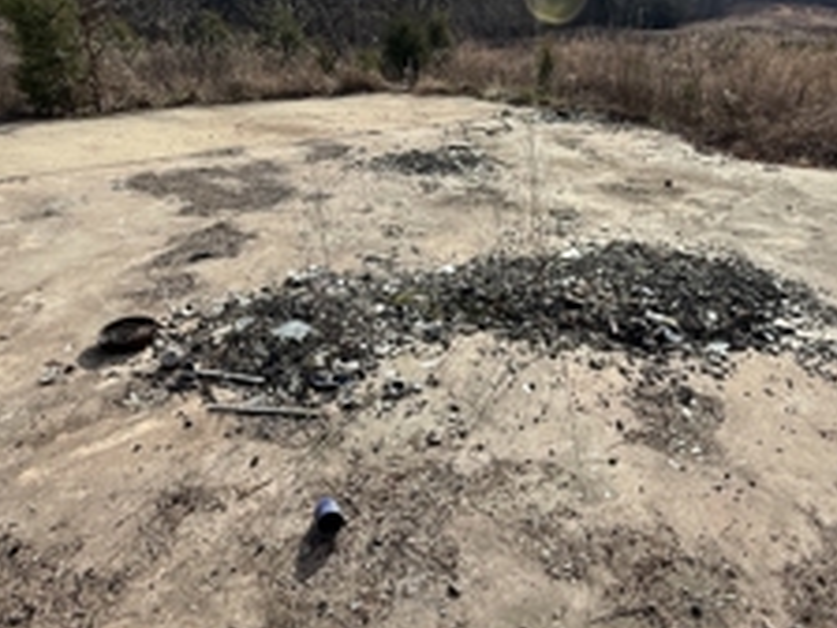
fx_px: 604
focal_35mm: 25
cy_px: 221
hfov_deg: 68.9
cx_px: 486
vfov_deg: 54.0
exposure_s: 1/1431
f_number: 2.2
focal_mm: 2.22
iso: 50
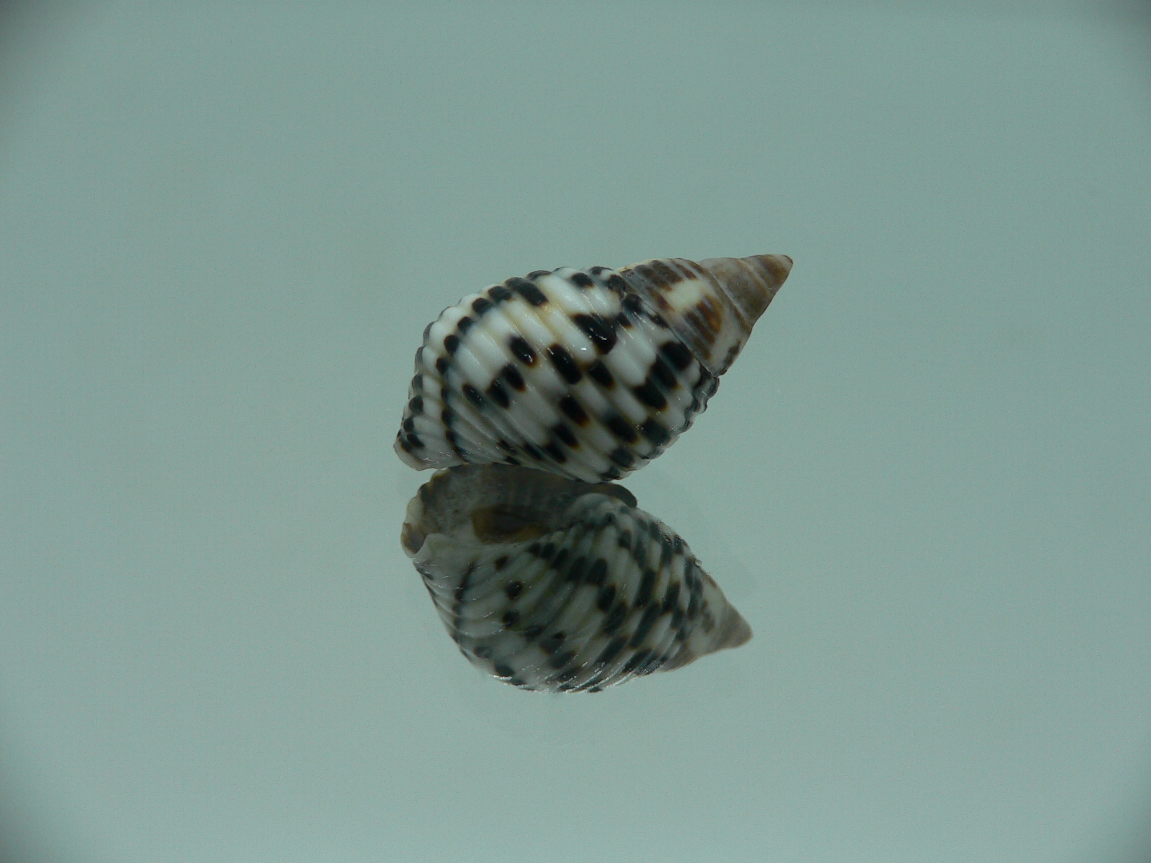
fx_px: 1164
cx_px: 576
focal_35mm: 35
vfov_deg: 40.7
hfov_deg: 52.6
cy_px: 432
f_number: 2.8
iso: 80
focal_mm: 4.6
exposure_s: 1/60
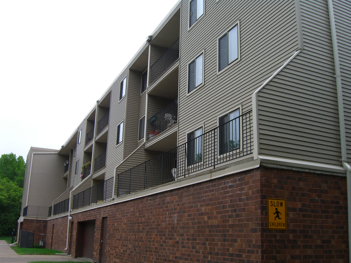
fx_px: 385
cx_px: 176
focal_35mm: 38
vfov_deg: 37.7
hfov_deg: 49.0
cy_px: 132
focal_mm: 7.9
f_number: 4
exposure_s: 1/160
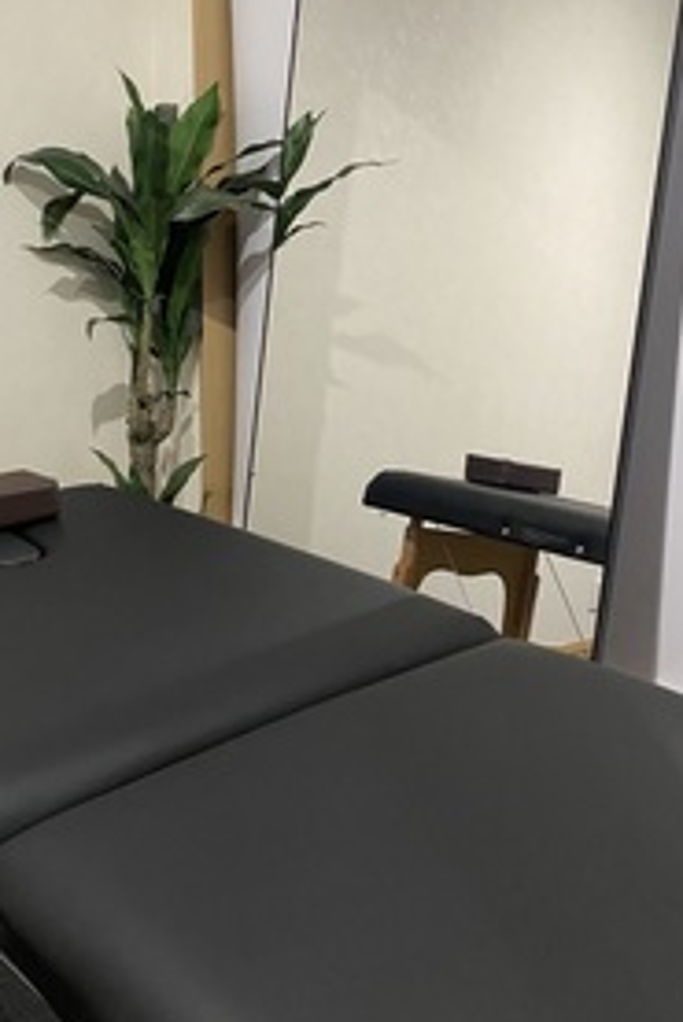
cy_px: 424
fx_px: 1108
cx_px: 196
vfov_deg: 49.3
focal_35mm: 39
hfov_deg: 33.7
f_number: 1.8
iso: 500
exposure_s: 1/50
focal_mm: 4.25
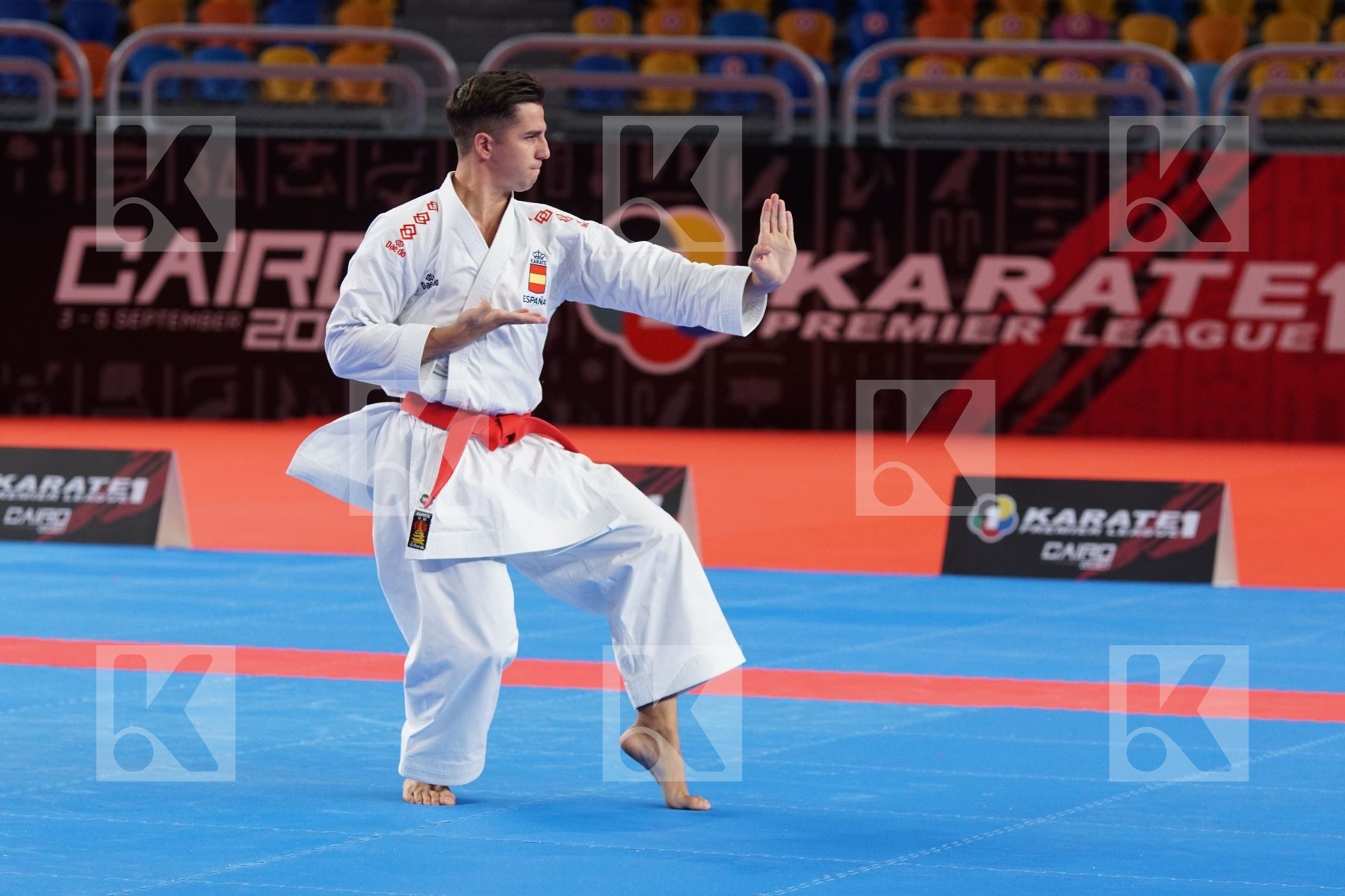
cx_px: 672
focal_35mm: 165
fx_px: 6164
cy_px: 448
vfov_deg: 8.3
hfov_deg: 12.5
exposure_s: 1/400
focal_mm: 110
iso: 800
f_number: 3.2
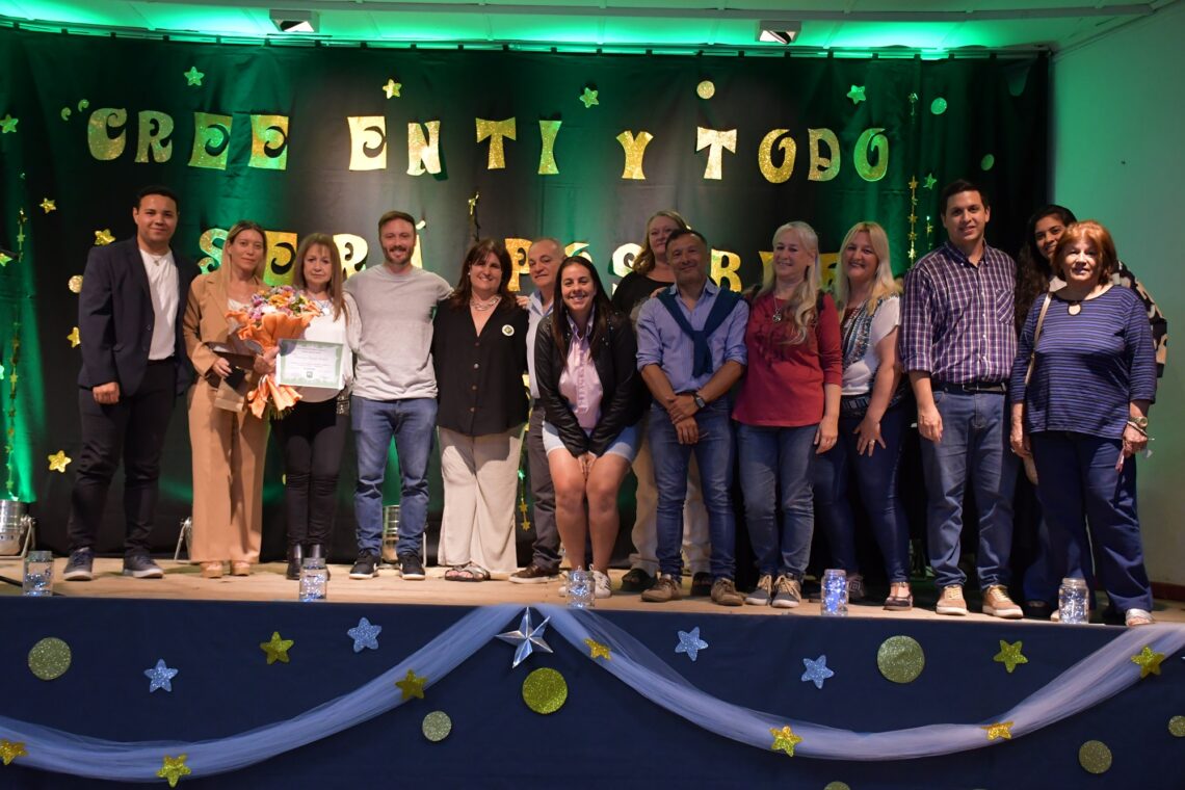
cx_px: 592
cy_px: 395
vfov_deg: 33.4
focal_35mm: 40
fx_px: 1317
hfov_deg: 48.5
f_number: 5
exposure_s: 1/50
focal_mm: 27
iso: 2800
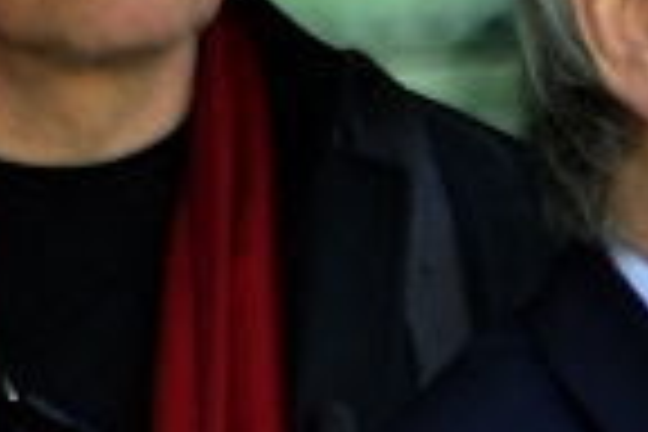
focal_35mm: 728
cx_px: 747
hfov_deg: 2.8
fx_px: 13103
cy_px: 497
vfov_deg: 1.9
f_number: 3.2
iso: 200
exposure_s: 1/250
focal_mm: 70
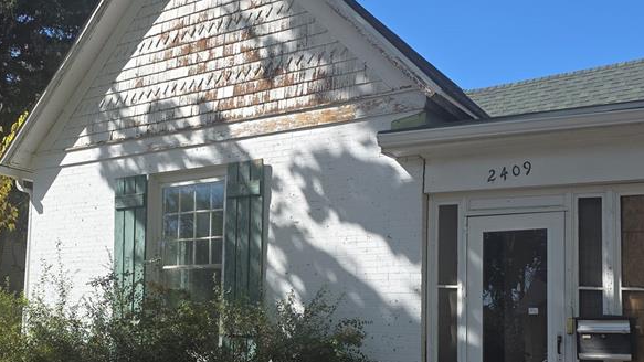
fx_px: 751
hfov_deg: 46.3
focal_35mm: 44
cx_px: 276
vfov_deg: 26.7
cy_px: 281
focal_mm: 6.3
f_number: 1.7
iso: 12
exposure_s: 1/575
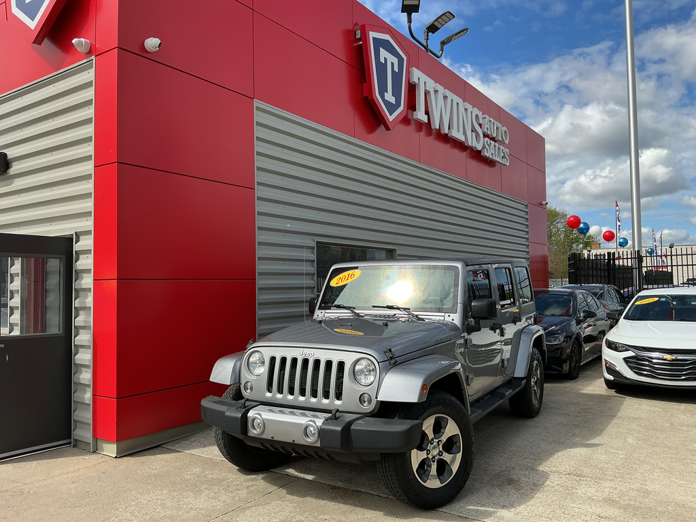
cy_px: 261
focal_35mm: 29
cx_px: 348
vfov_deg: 48.2
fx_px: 583
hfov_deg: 61.7
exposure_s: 1/1675
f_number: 1.8
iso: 25
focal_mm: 3
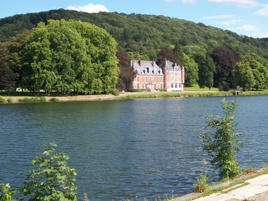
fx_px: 403
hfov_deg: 36.8
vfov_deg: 28.0
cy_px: 99
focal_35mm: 52
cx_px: 138
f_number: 3.6
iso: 80
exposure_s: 1/640
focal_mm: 8.8
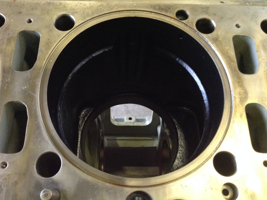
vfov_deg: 40.6
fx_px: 270
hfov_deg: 52.7
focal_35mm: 35
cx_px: 134
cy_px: 100
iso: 800
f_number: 2.4
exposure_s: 1/15
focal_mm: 4.28
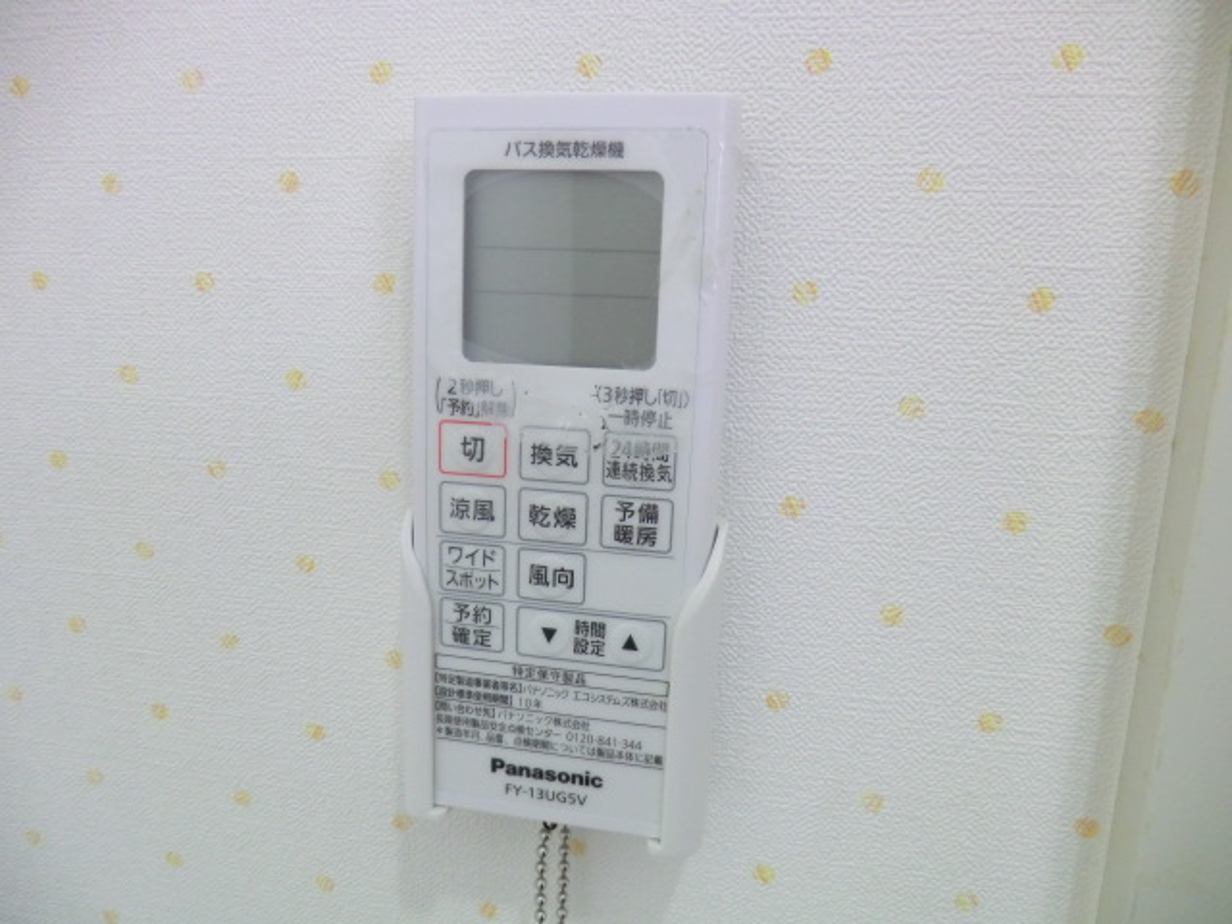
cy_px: 462
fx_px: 854
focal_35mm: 24
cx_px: 616
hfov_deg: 71.6
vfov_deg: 56.8
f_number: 3.2
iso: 250
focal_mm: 4.3
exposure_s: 1/60
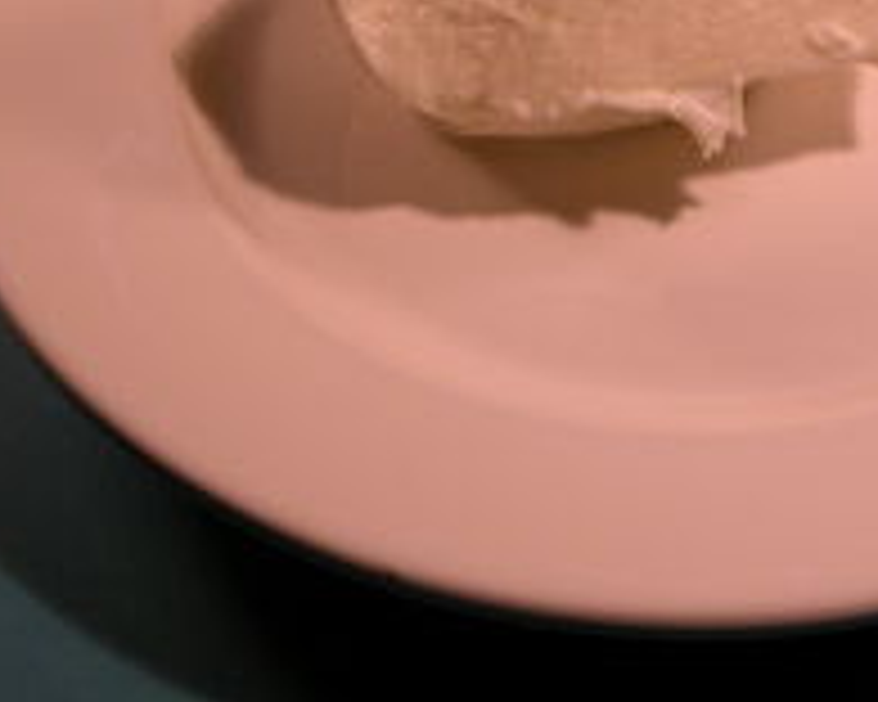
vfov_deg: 13.2
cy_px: 86
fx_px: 3014
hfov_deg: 16.4
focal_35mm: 116
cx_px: 711
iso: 100
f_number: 5
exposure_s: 1/64.2
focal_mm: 14.7
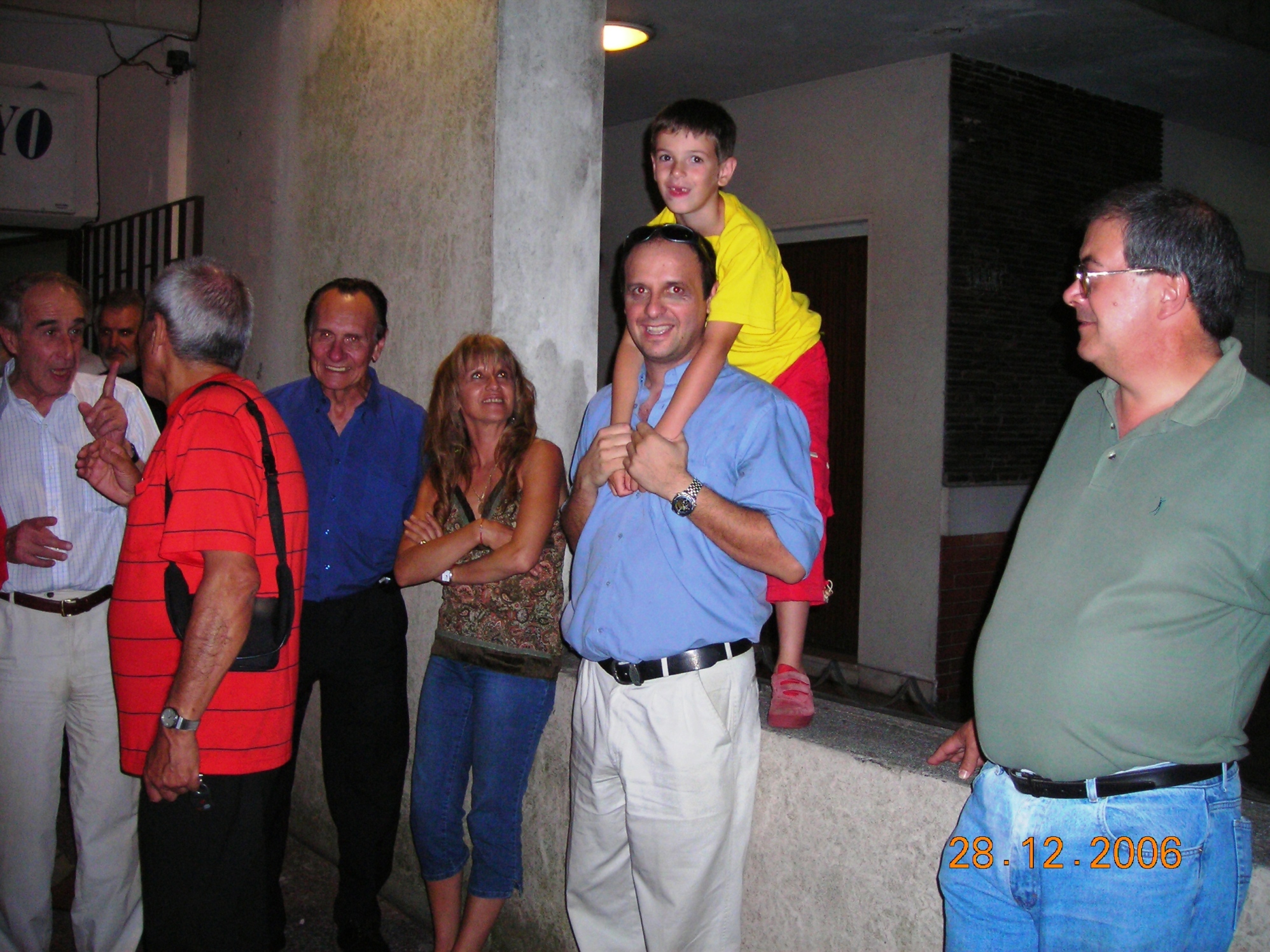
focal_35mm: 38
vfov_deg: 37.7
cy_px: 476
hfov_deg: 49.0
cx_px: 635
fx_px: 1394
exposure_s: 1/60.1
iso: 168
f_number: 3.2
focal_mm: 6.3
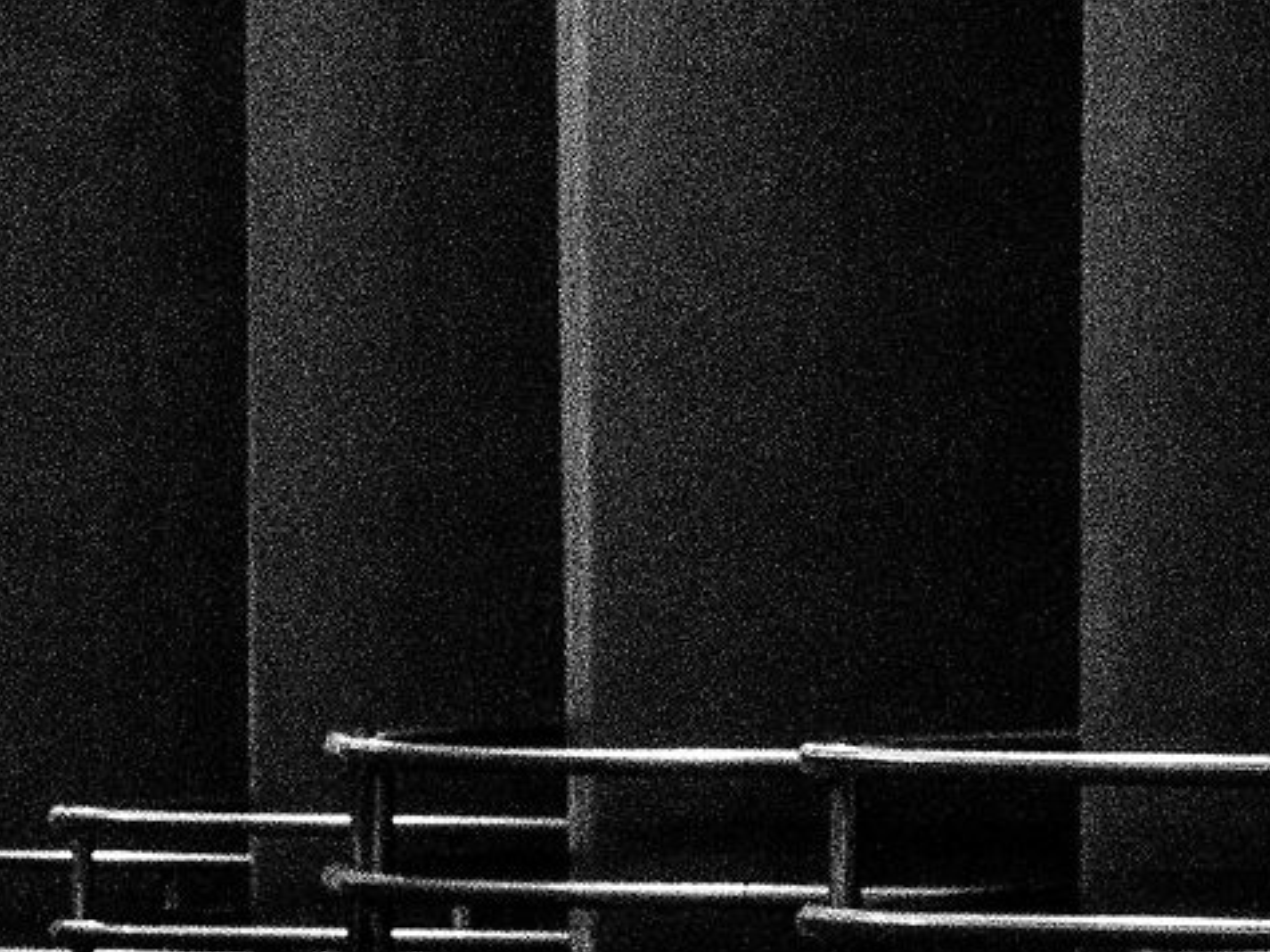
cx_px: 3059
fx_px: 22631
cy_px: 115
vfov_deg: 2.4
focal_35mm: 617
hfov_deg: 3.2
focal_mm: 85
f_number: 14
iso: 2500
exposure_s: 1/20
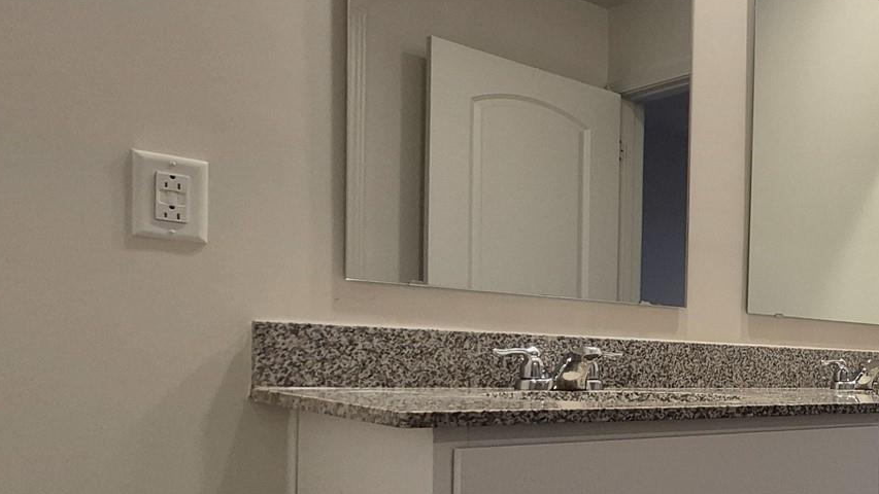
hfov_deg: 41.1
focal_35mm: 34
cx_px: 1043
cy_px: 364
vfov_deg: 34.0
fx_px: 793
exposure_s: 1/60
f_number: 2.2
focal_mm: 1.74
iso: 100
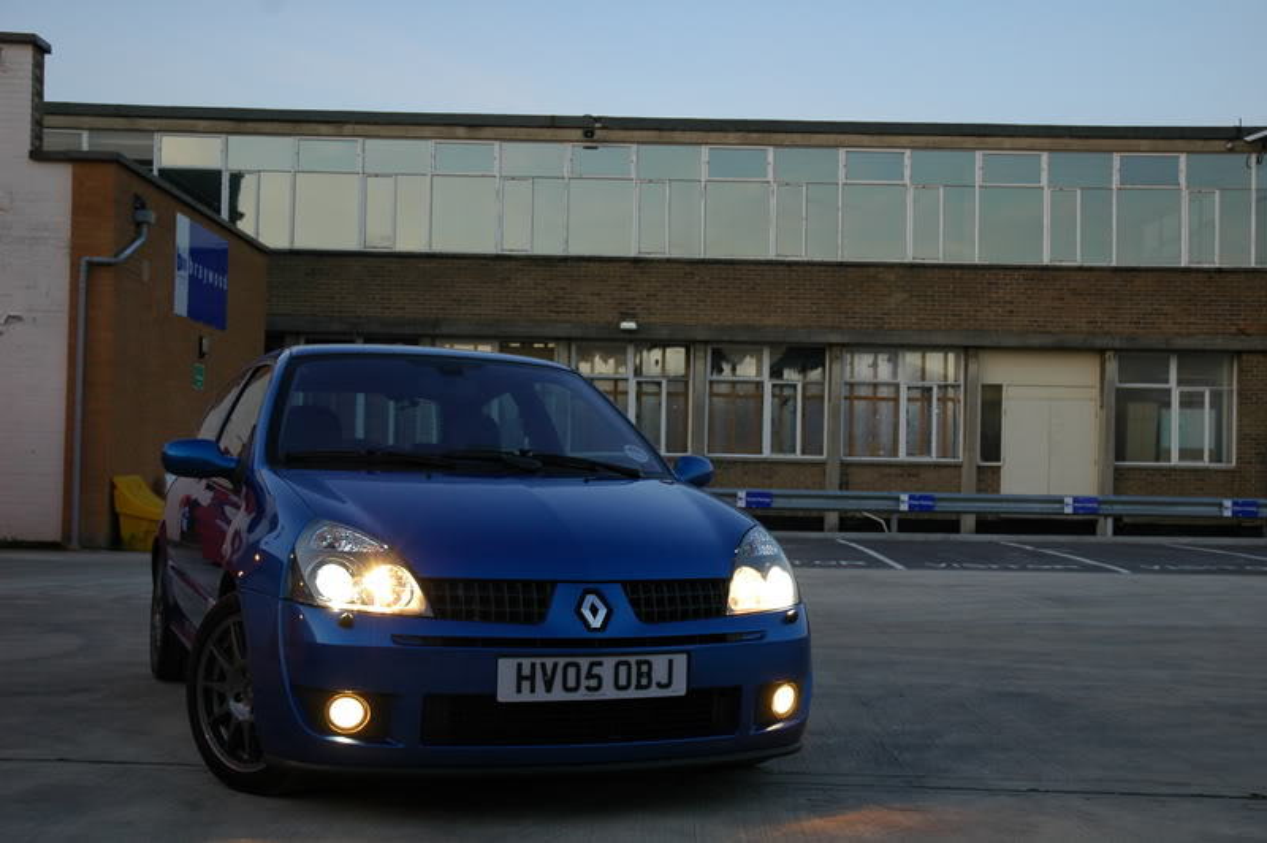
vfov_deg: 28.9
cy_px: 422
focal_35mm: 46
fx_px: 1635
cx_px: 634
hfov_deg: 42.4
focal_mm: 31
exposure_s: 1/60
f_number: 4.5
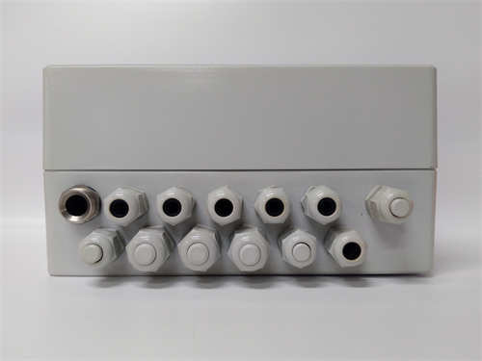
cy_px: 180
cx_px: 241
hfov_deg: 65.3
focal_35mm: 27
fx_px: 376
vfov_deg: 51.4
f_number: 2
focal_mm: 3.79
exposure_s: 1/33
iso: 182
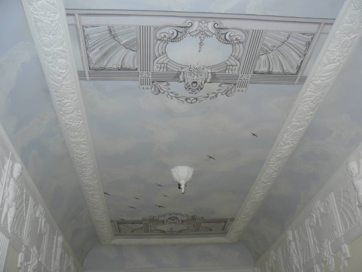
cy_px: 136
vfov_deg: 39.7
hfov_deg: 51.3
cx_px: 181
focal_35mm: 36
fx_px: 377
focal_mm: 6
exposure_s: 1/20
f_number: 2.8
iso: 100
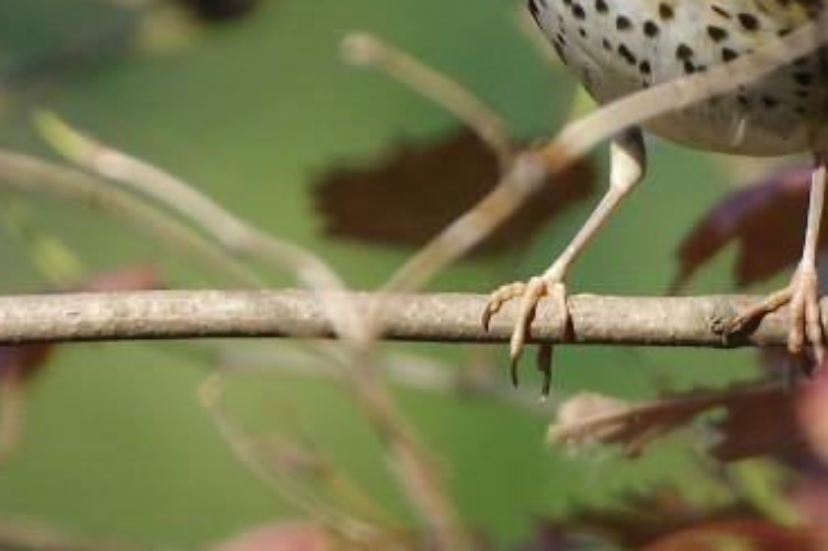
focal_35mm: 1876
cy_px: -15
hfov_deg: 1.1
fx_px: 43127
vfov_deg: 0.7
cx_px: 477
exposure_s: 1/750
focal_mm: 450
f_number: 5.6
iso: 400
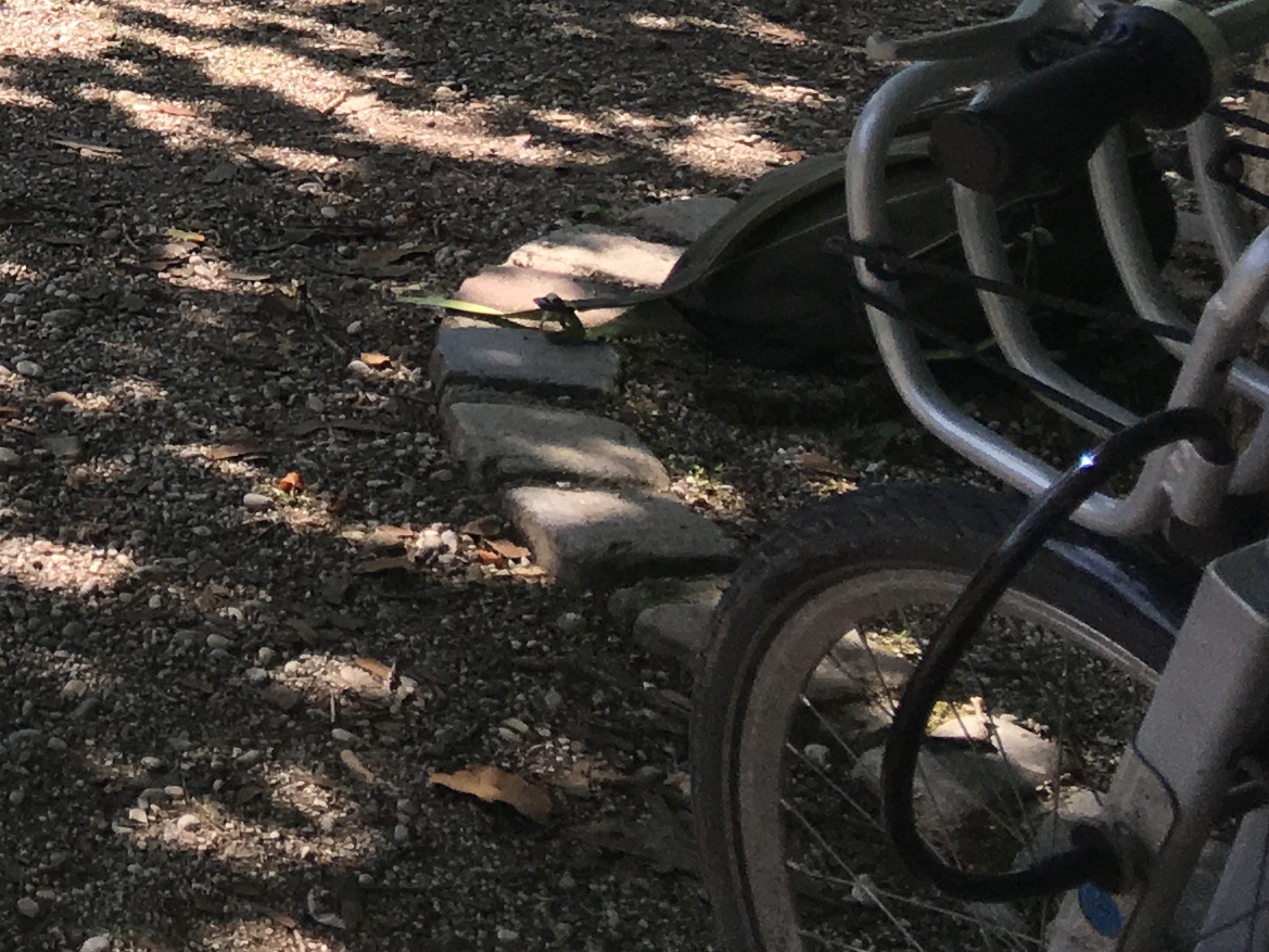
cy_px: -460
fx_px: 3666
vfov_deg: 13.9
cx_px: -864
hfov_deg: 16.9
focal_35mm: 100
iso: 25
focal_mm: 4.15
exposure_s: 1/469
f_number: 2.2
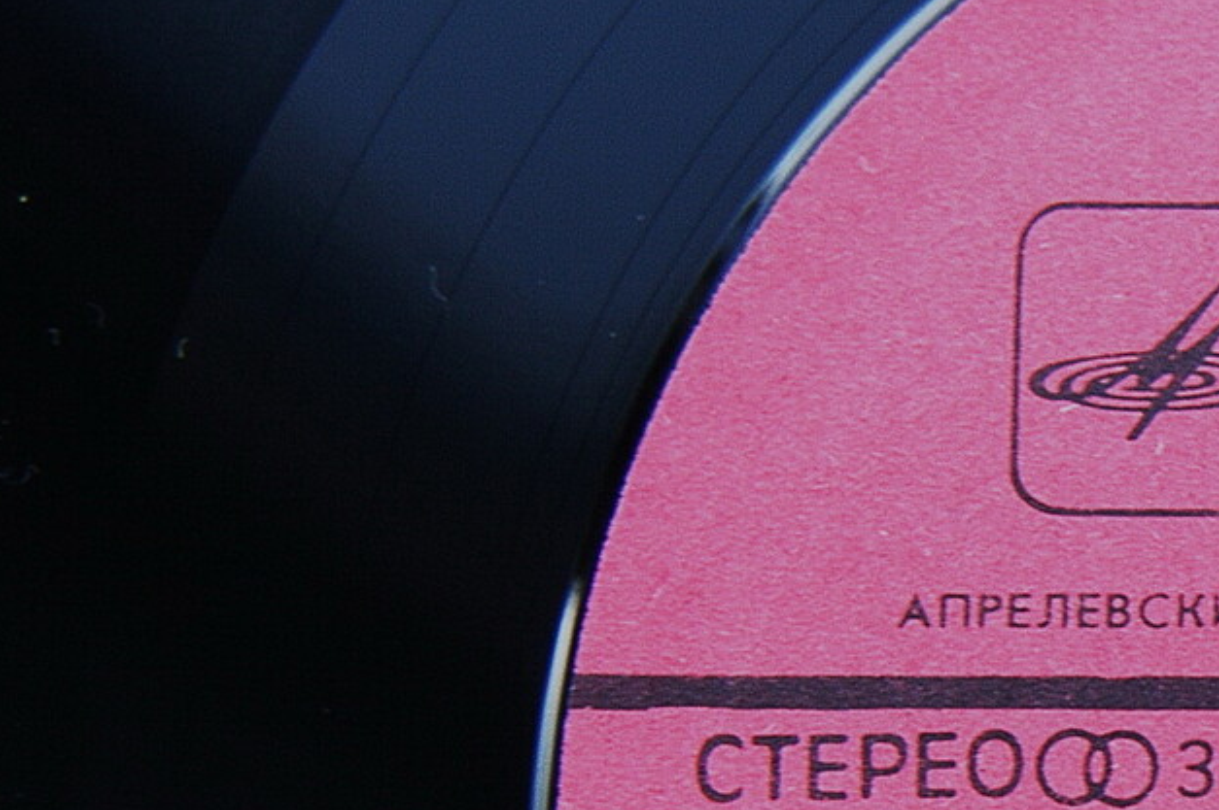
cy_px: 913
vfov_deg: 8.1
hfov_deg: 11.8
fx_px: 5670
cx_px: 1713
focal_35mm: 168
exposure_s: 1/40
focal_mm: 35
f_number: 3.3
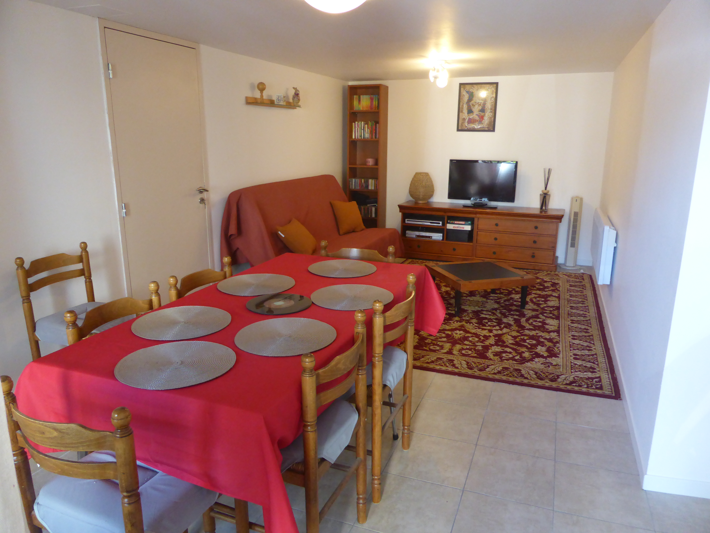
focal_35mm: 25
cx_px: 355
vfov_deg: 54.9
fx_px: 513
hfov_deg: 69.4
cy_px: 266
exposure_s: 1/30
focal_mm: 4.3
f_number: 3.3
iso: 400
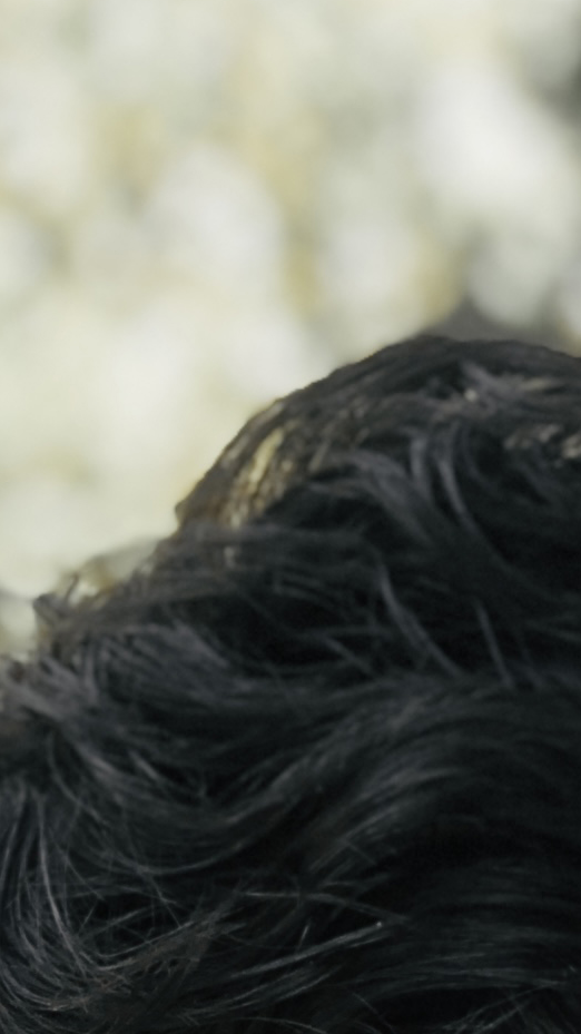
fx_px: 6743
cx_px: 453
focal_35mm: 246
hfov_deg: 4.9
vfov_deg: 8.5
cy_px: 1818
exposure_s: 1/60
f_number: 2.4
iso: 16
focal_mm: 6
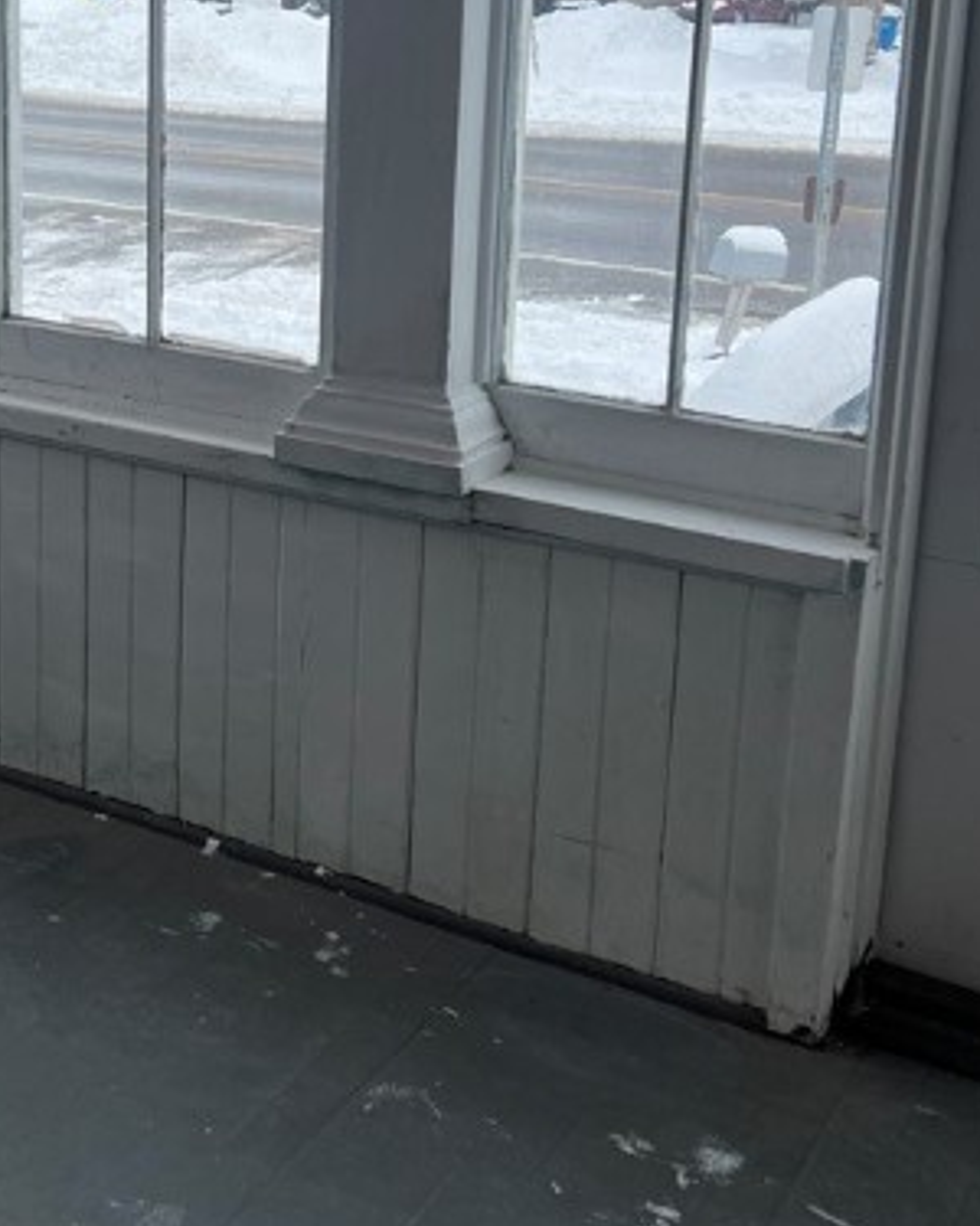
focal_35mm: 52
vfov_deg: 35.4
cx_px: 242
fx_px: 1885
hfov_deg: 28.7
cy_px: 350
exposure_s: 1/1412
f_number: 1.5
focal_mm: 5.7
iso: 50
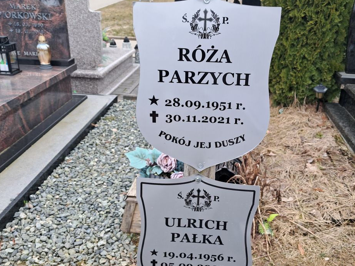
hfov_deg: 51.1
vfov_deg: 39.5
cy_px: 160
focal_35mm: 36
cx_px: 205
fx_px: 369
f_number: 1.8
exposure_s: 1/120
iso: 50
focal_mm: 4
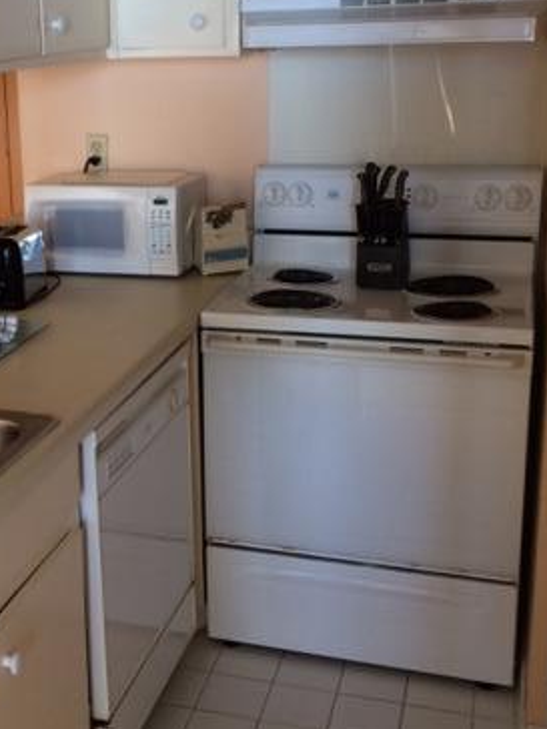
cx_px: 138
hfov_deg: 28.2
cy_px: 324
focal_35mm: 51
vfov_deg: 37.4
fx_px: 1075
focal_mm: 4.15
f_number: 2.2
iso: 125
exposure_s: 1/30
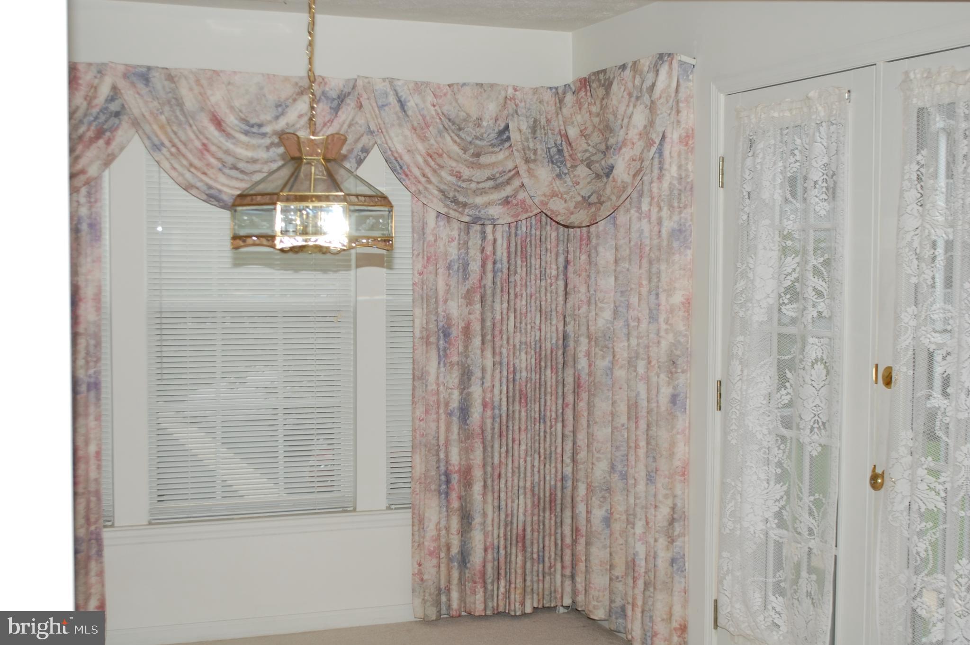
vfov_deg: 28.0
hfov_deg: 41.2
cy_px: 322
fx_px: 1292
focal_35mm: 48
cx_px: 485
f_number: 5
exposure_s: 1/60
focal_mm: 32
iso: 200
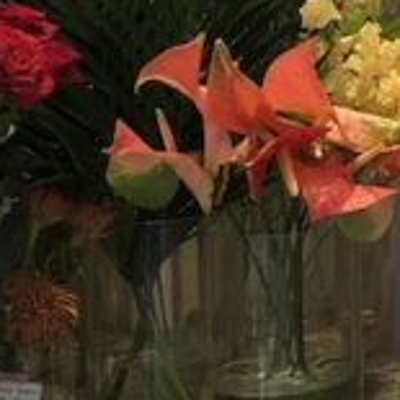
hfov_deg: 12.8
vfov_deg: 13.0
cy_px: -186
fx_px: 1673
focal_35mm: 128
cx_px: 630
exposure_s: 1/100
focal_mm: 4
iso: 40
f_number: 1.8
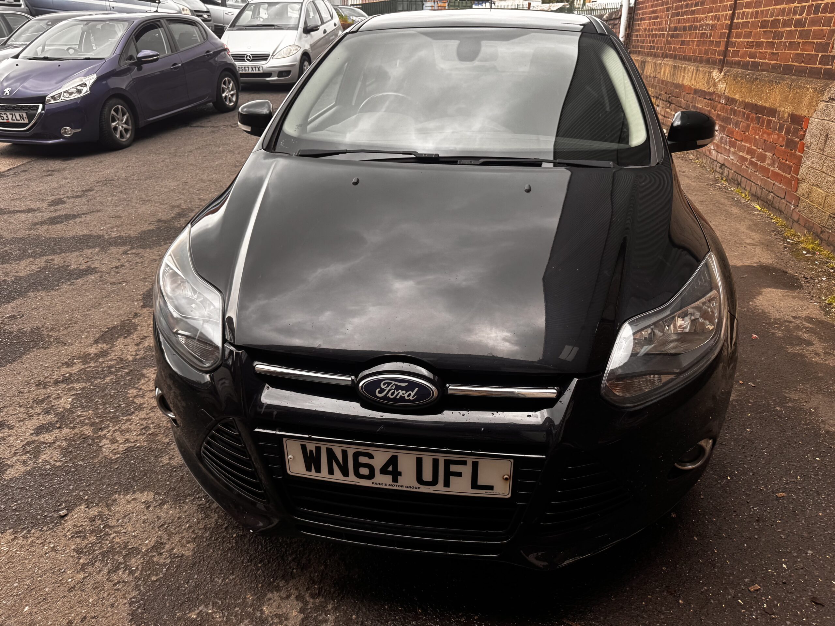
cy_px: 313
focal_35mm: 24
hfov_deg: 71.6
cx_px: 418
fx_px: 579
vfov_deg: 56.8
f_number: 1.78
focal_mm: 6.76
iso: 64
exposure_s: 1/241
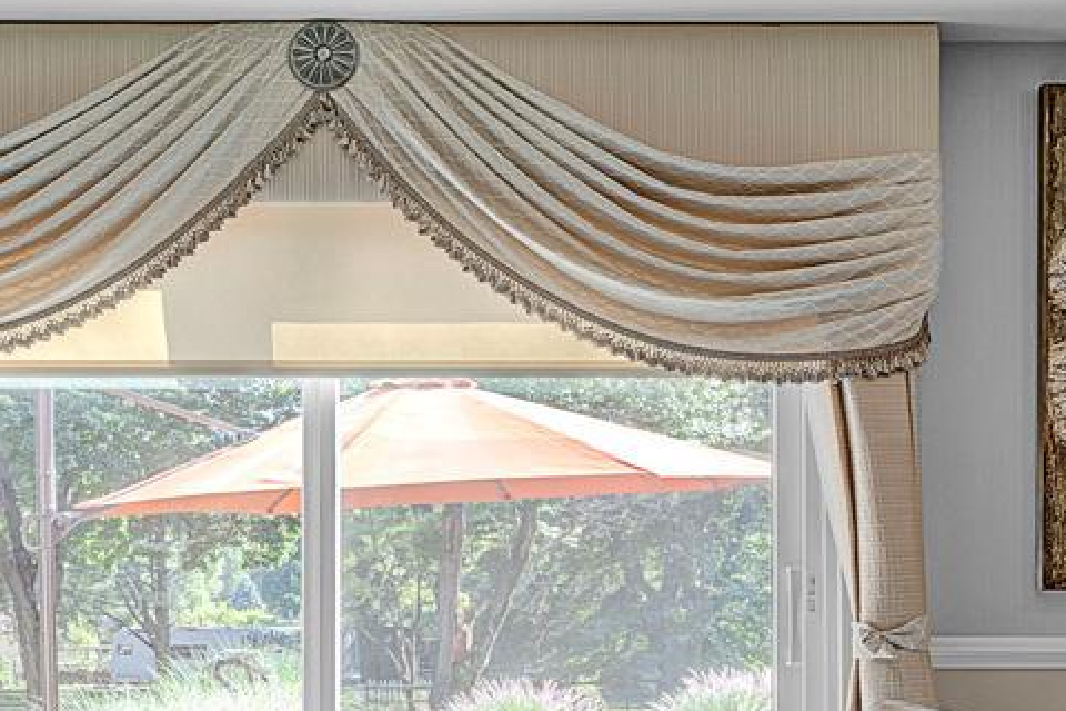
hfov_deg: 31.3
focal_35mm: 64
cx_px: 389
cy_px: 525
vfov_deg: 21.1
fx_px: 1895
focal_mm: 15
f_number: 8
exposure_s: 1/6
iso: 200
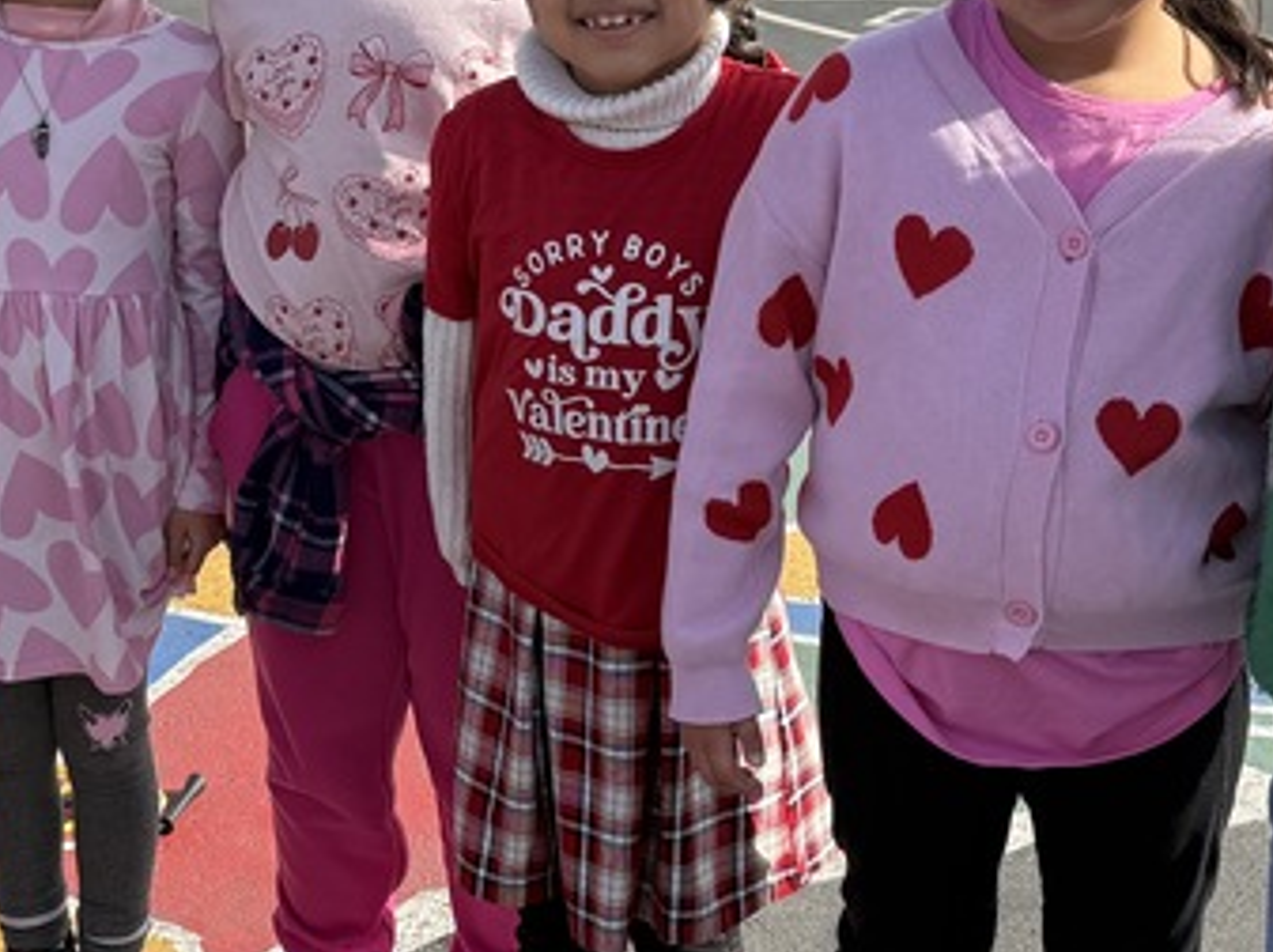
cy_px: 382
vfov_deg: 20.1
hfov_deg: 26.2
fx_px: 2682
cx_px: 261
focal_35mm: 73
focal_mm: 6.76
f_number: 1.78
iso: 100
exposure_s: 1/3425
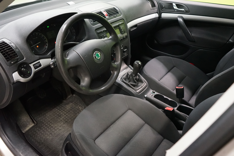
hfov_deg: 65.5
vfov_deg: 46.4
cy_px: 78
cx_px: 117
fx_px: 182
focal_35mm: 28
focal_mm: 28
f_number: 5.6
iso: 6400
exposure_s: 1/50
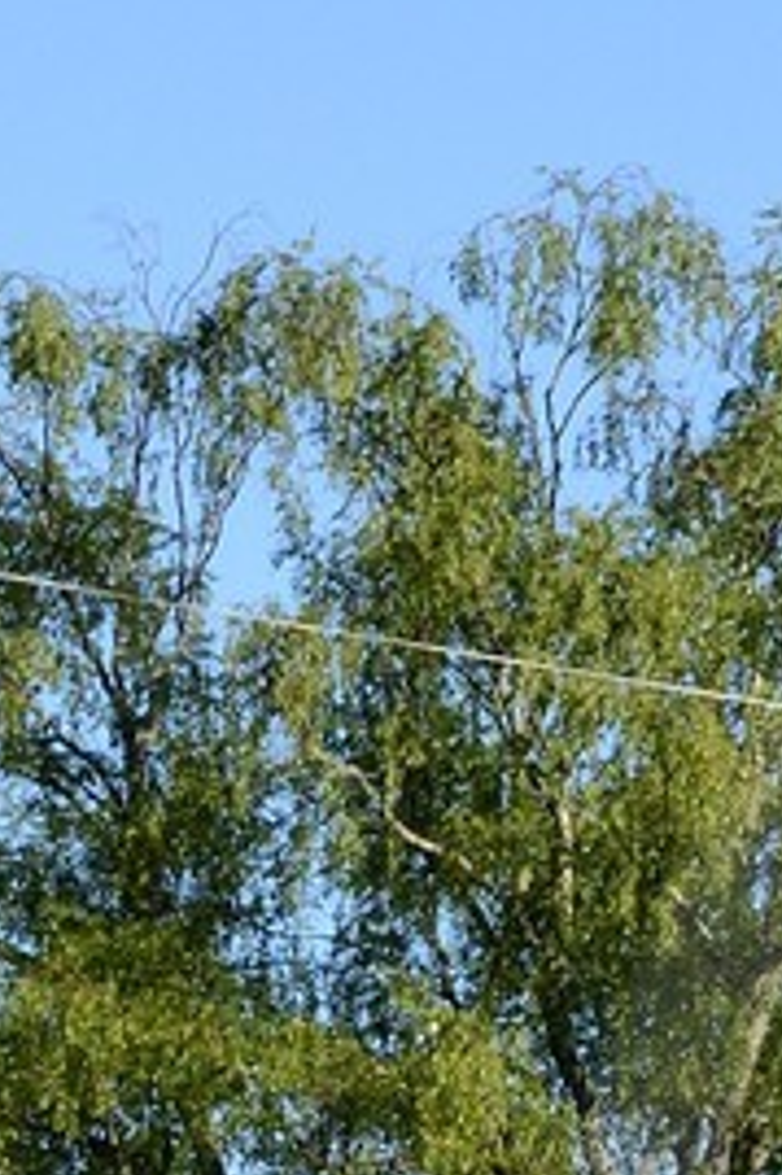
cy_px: 1489
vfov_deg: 9.5
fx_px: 6981
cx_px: 1892
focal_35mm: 214
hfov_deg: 6.1
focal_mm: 36
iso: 200
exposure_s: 1/320
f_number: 9
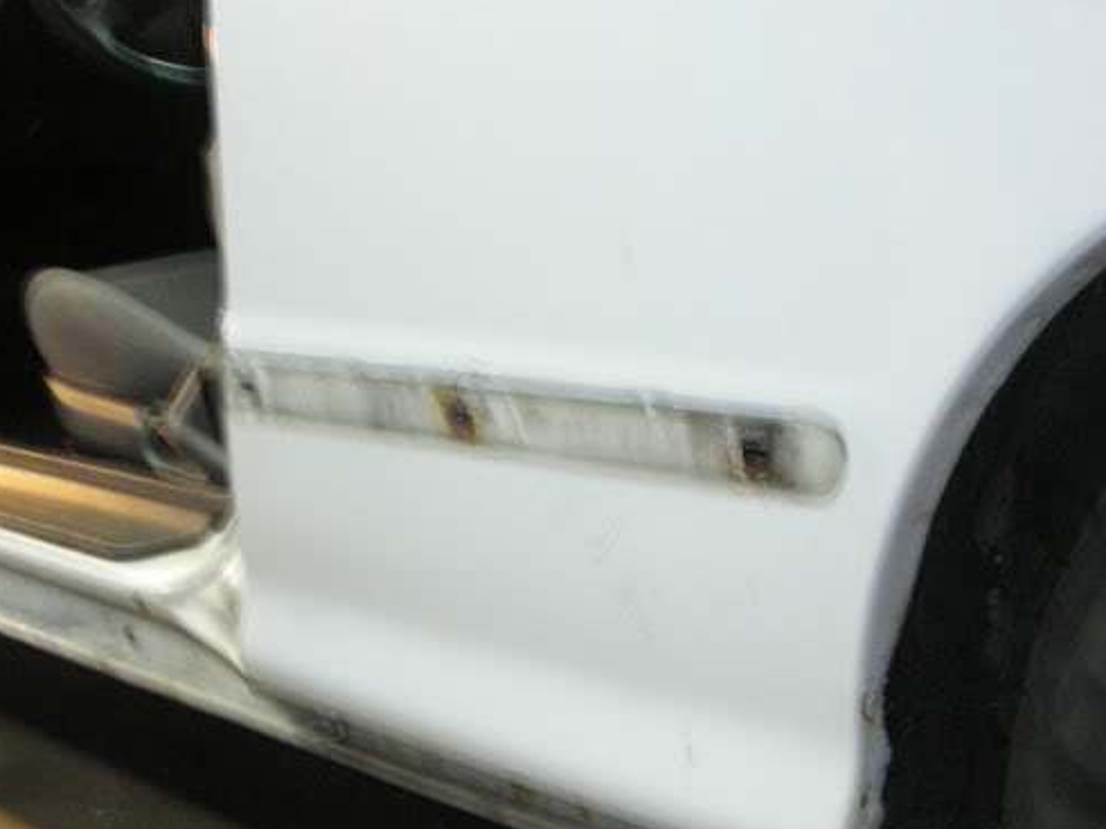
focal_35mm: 57
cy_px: 489
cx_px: 421
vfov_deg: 25.6
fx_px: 1821
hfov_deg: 33.6
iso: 200
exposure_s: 1/5
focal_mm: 5.8
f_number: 3
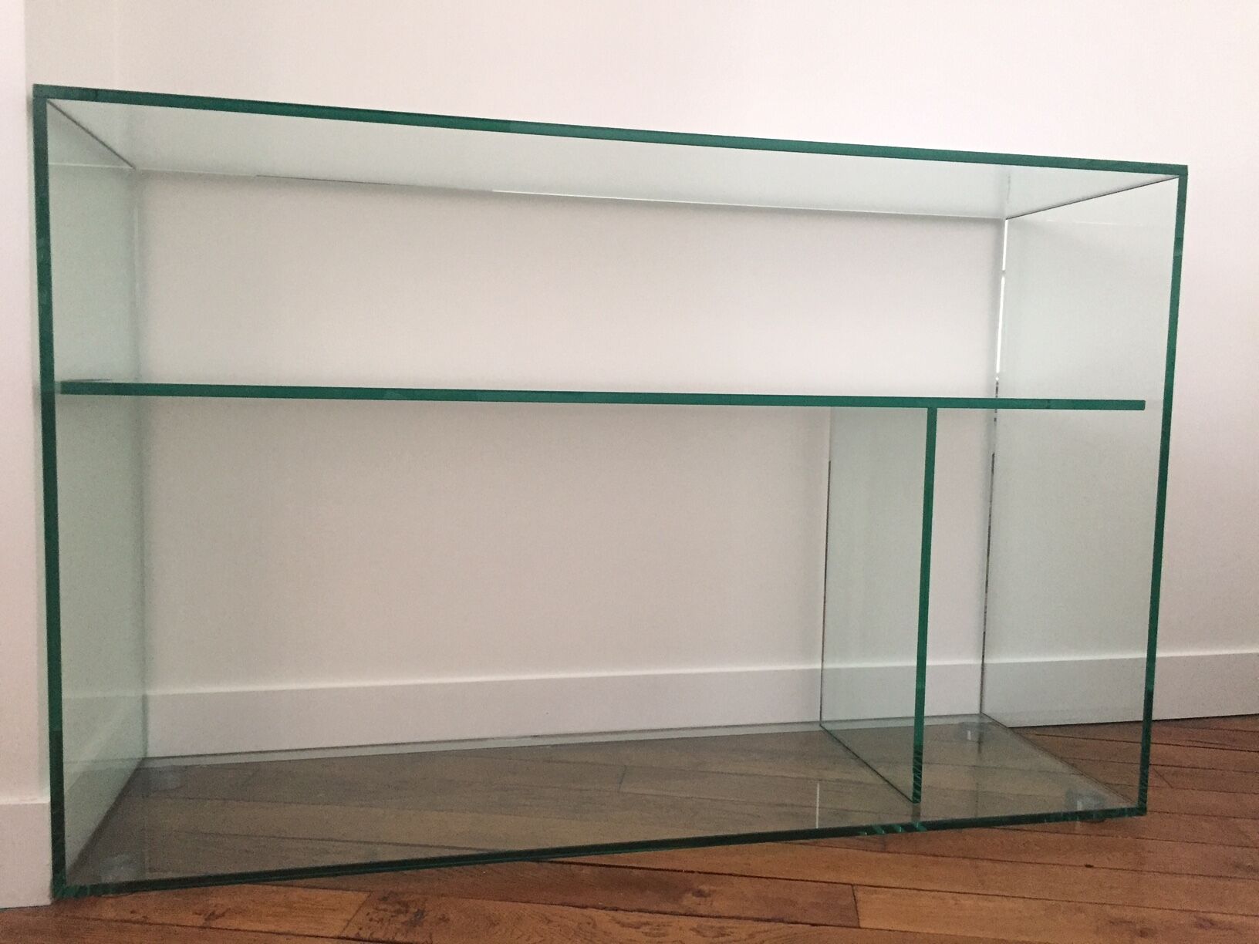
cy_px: 472
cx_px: 630
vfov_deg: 48.2
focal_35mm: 29
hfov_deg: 61.7
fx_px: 1055
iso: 250
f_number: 2.2
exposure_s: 1/20
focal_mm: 4.15
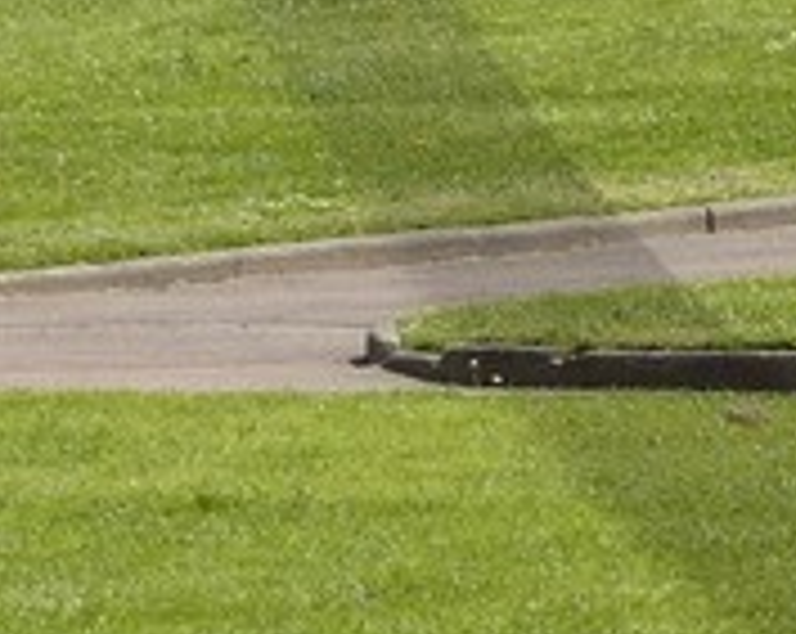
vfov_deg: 1.1
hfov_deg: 1.4
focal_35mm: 1402
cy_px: -863
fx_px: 32975
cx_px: 1866
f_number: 10
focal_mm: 165
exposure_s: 1/250
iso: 200
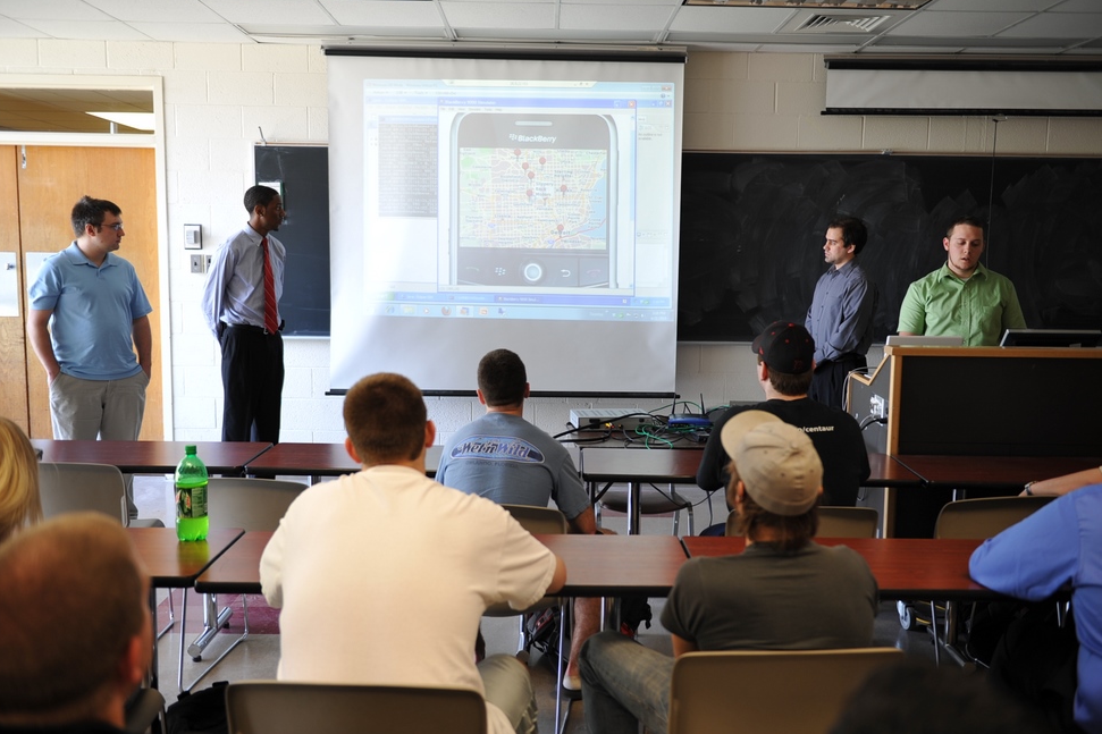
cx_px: 553
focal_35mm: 35
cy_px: 365
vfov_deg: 37.8
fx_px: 1071
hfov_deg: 54.4
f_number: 2.8
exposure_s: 1/50
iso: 250
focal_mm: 34
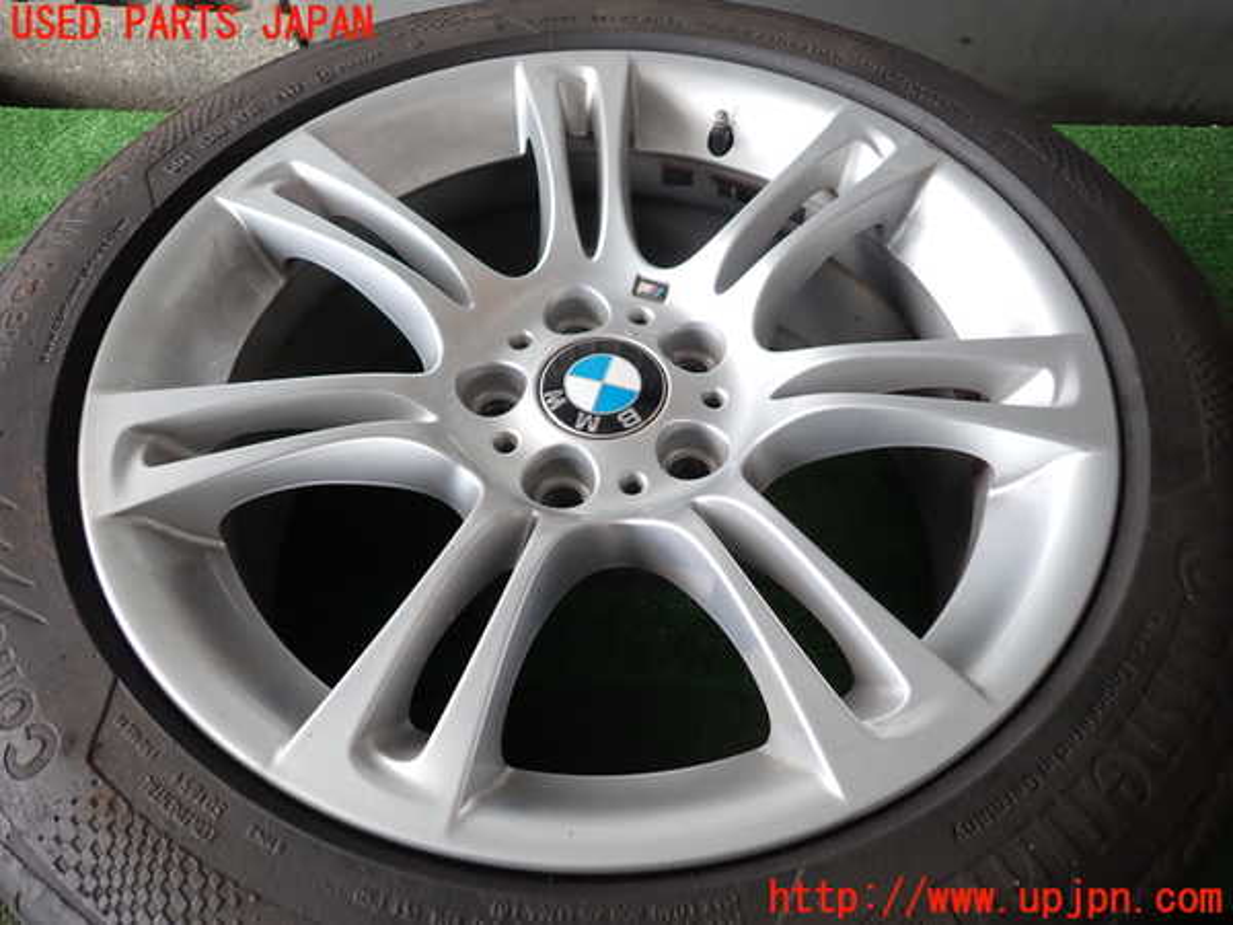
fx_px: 890
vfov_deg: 54.9
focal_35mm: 25
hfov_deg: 69.4
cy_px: 462
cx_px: 616
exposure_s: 1/60
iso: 125
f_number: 2
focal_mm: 4.5
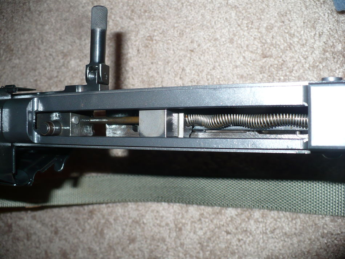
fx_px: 369
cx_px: 172
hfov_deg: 50.1
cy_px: 130
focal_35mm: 37
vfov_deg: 38.7
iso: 100
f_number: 2.8
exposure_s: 1/30
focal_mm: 6.1
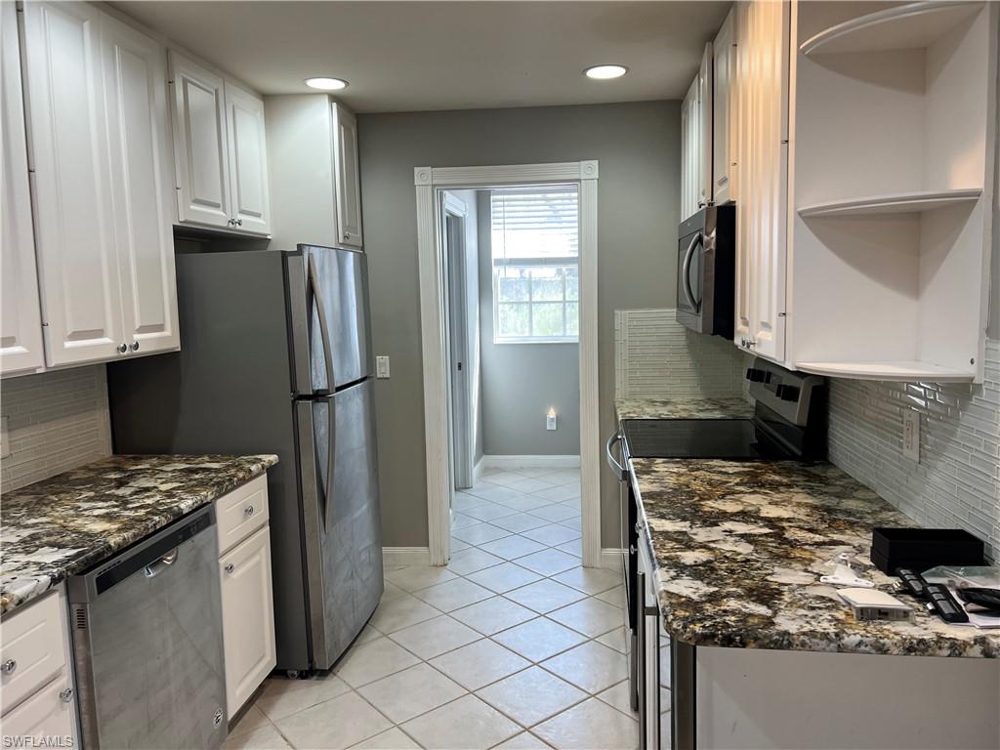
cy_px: 375
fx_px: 751
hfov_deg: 67.3
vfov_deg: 53.1
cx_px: 500
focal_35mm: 26
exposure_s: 1/120
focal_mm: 5.7
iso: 80
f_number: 1.5
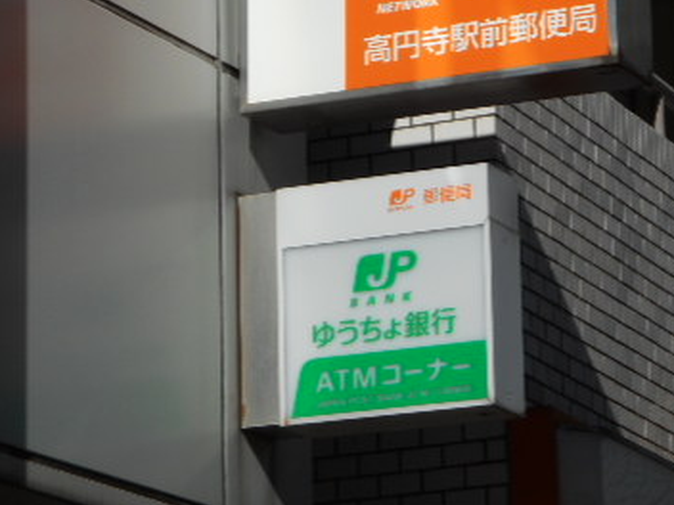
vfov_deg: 7.0
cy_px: 61
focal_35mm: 213
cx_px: 456
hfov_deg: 9.3
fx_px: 4147
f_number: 5.9
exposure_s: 1/640
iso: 80
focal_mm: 20.9
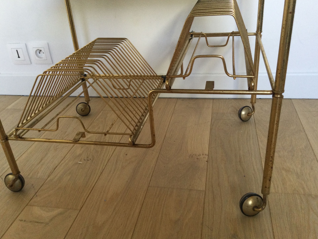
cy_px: 123
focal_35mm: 32
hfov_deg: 56.8
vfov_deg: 44.2
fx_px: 294
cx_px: 161
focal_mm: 3.3
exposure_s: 1/33
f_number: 2.4
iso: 100
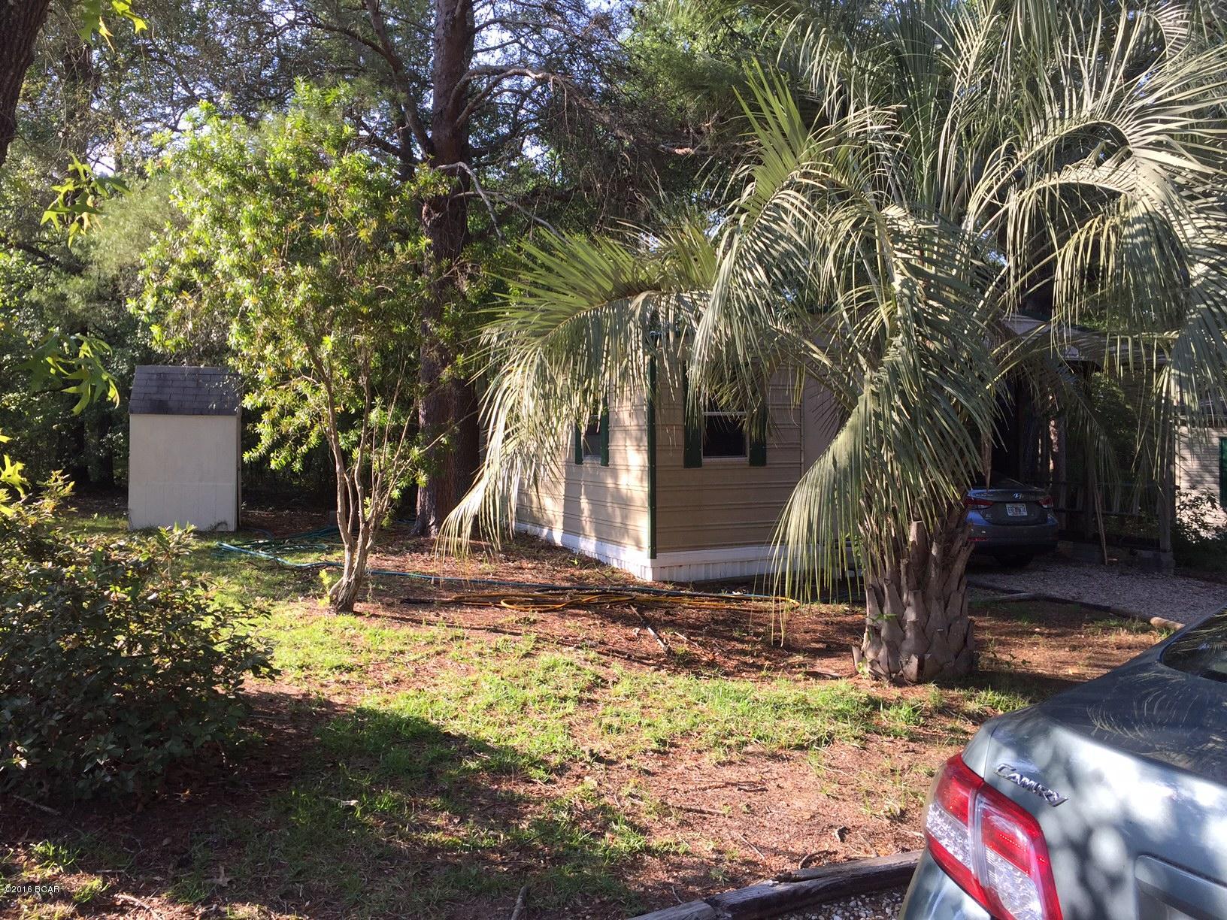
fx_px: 1028
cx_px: 614
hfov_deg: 61.7
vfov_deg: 48.2
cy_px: 460
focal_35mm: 29
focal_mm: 4.15
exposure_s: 1/321
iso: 32
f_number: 2.2
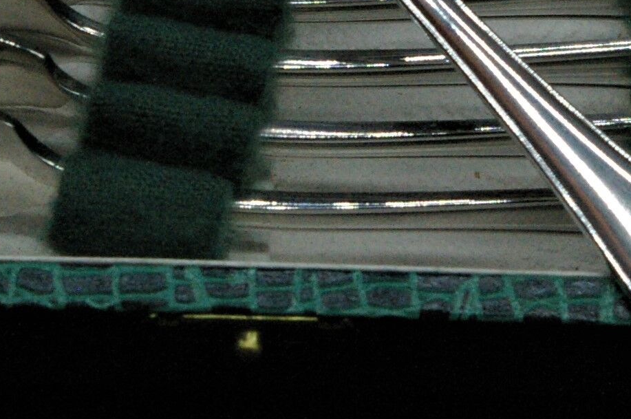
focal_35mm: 128
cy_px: -78
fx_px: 2241
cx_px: 386
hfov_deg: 16.0
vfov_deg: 10.5
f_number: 8
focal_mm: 26
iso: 1600
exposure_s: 1/350
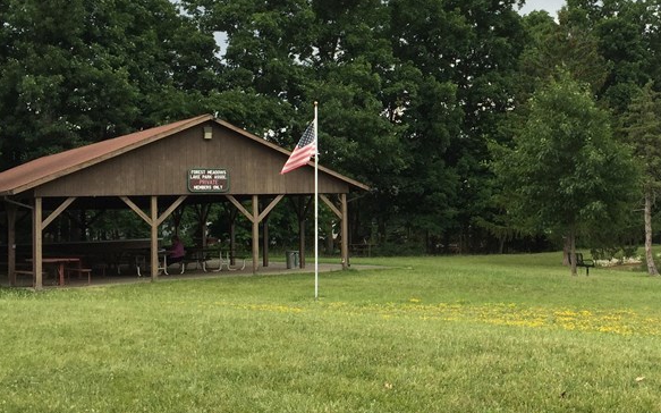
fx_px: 972
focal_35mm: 54
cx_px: 524
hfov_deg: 36.3
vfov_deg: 23.9
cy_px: 175
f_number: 2.2
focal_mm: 4.15
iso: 32
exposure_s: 1/434
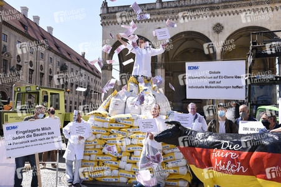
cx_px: 140
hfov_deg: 54.5
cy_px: 94
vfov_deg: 37.8
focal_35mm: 35
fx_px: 273
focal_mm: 35
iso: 125
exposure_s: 1/160
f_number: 8
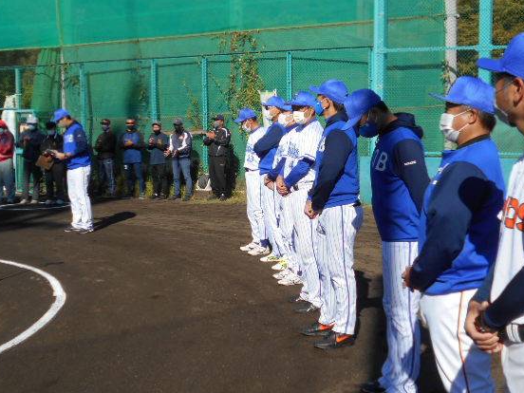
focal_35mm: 58
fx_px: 878
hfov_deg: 33.2
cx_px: 291
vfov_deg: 25.2
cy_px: 196
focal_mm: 8.8
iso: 80
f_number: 4.5
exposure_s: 1/800
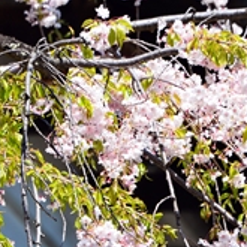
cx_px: 147
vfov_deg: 1.4
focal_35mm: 1236
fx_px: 9978
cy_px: 248
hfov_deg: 1.4
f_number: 10
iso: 400
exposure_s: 1/400
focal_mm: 300
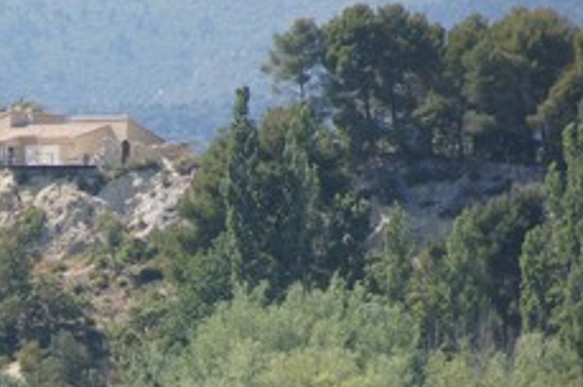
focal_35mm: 602
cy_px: 353
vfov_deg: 2.3
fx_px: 9735
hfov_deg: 3.4
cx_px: 43
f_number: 6.3
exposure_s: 1/320
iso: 100
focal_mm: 200
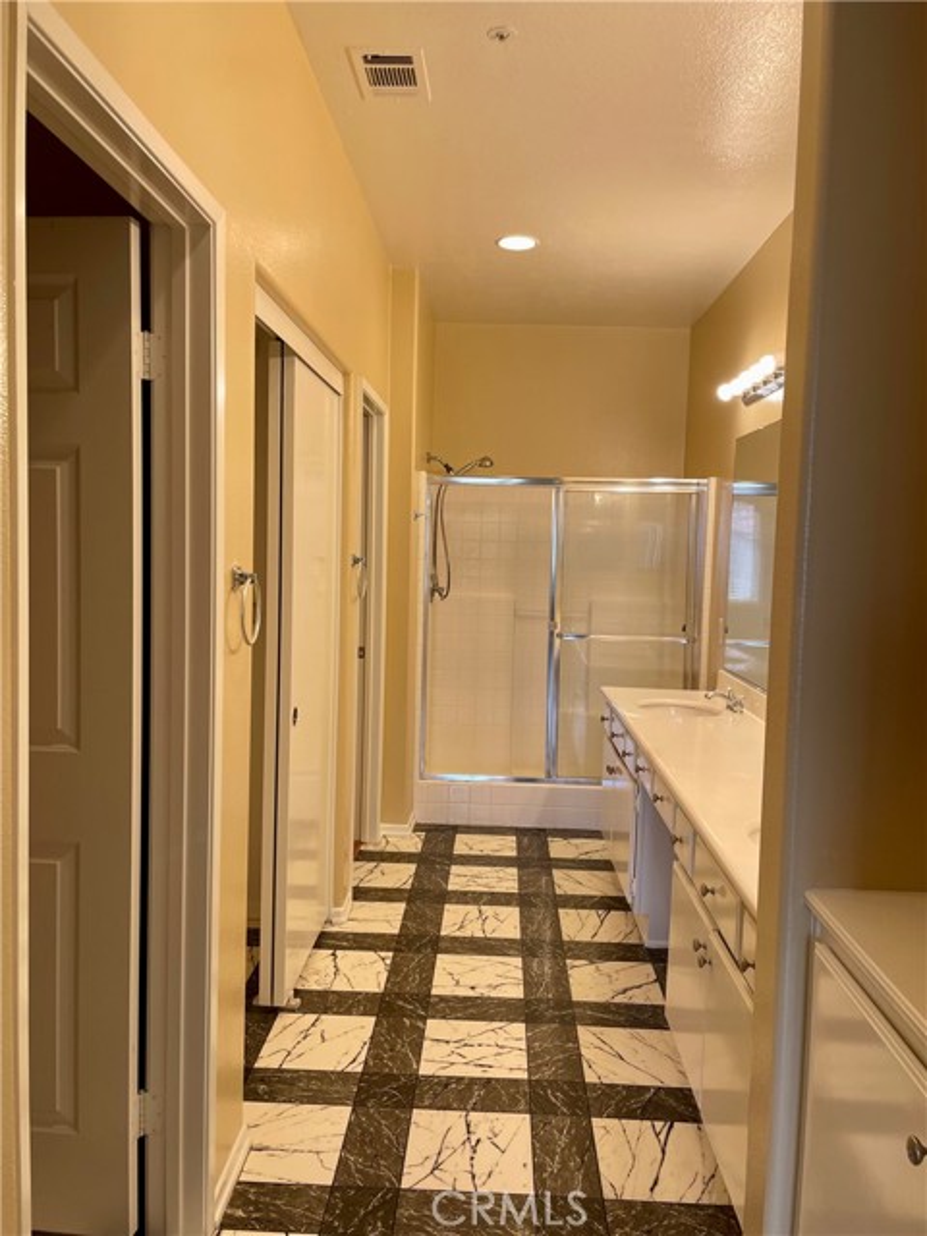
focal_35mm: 26
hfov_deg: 53.1
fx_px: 928
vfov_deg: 67.3
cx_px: 464
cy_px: 618
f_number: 1.6
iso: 50
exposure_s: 1/120
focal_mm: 4.2
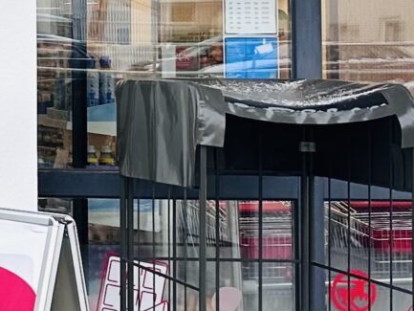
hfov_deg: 11.9
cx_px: -490
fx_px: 1699
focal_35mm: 142
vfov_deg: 10.4
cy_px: 0
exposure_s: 1/549
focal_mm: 6.86
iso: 80
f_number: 1.78
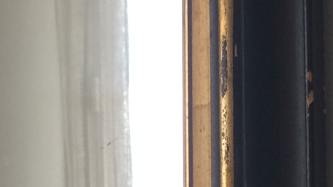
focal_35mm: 128
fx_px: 1130
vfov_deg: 9.4
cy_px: 216
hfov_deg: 16.7
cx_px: 109
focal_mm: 4.15
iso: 40
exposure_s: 1/30
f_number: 2.2
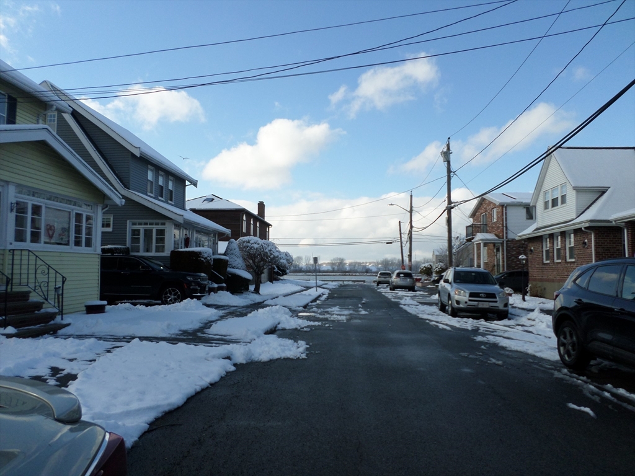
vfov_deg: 54.9
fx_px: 459
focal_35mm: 25
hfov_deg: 69.4
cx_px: 318
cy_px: 238
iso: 80
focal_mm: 4.5
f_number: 2.5
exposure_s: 1/1500
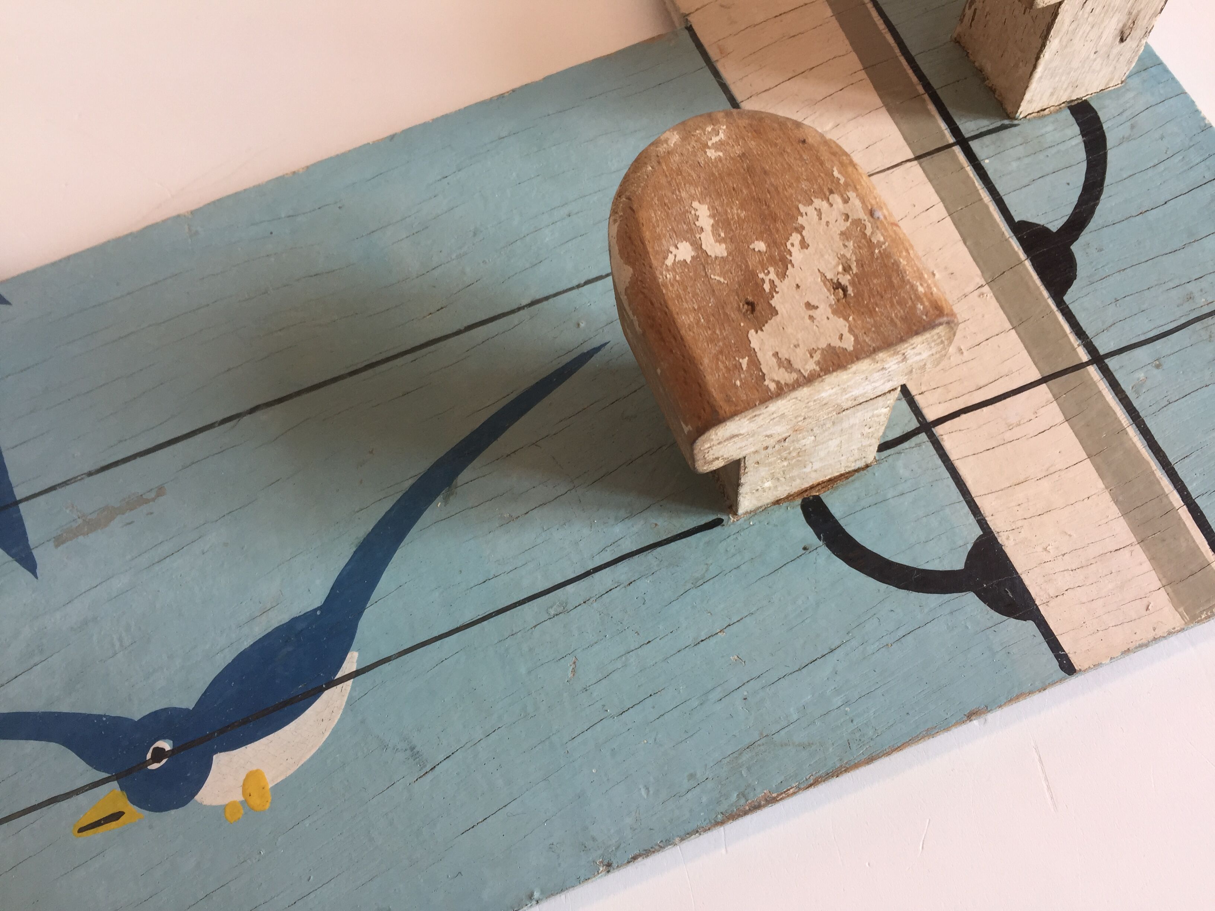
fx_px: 1018
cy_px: 456
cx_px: 608
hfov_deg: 61.7
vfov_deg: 48.2
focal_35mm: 29
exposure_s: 1/50
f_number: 2.2
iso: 40
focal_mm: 4.15
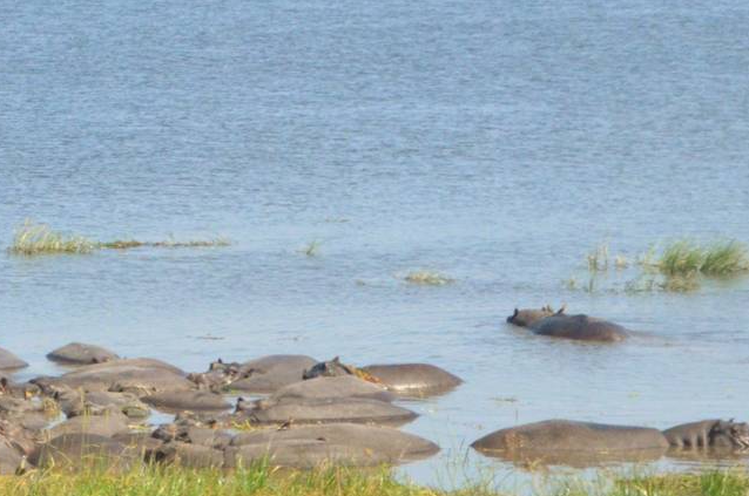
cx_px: -50
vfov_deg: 4.0
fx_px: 7186
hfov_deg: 5.9
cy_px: 56
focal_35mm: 346
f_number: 18
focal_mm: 92
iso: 2500
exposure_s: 1/1250
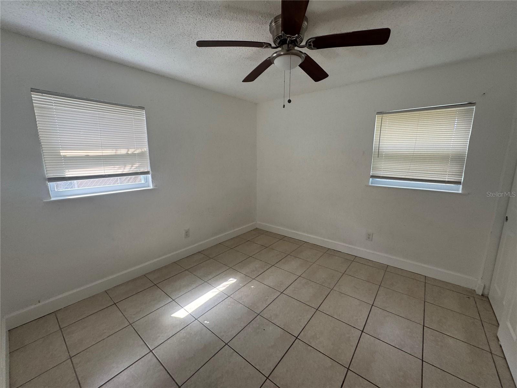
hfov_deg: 102.1
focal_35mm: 14
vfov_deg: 85.7
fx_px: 209
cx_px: 258
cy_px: 194
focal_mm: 2.22
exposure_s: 1/99
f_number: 2.2
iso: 100
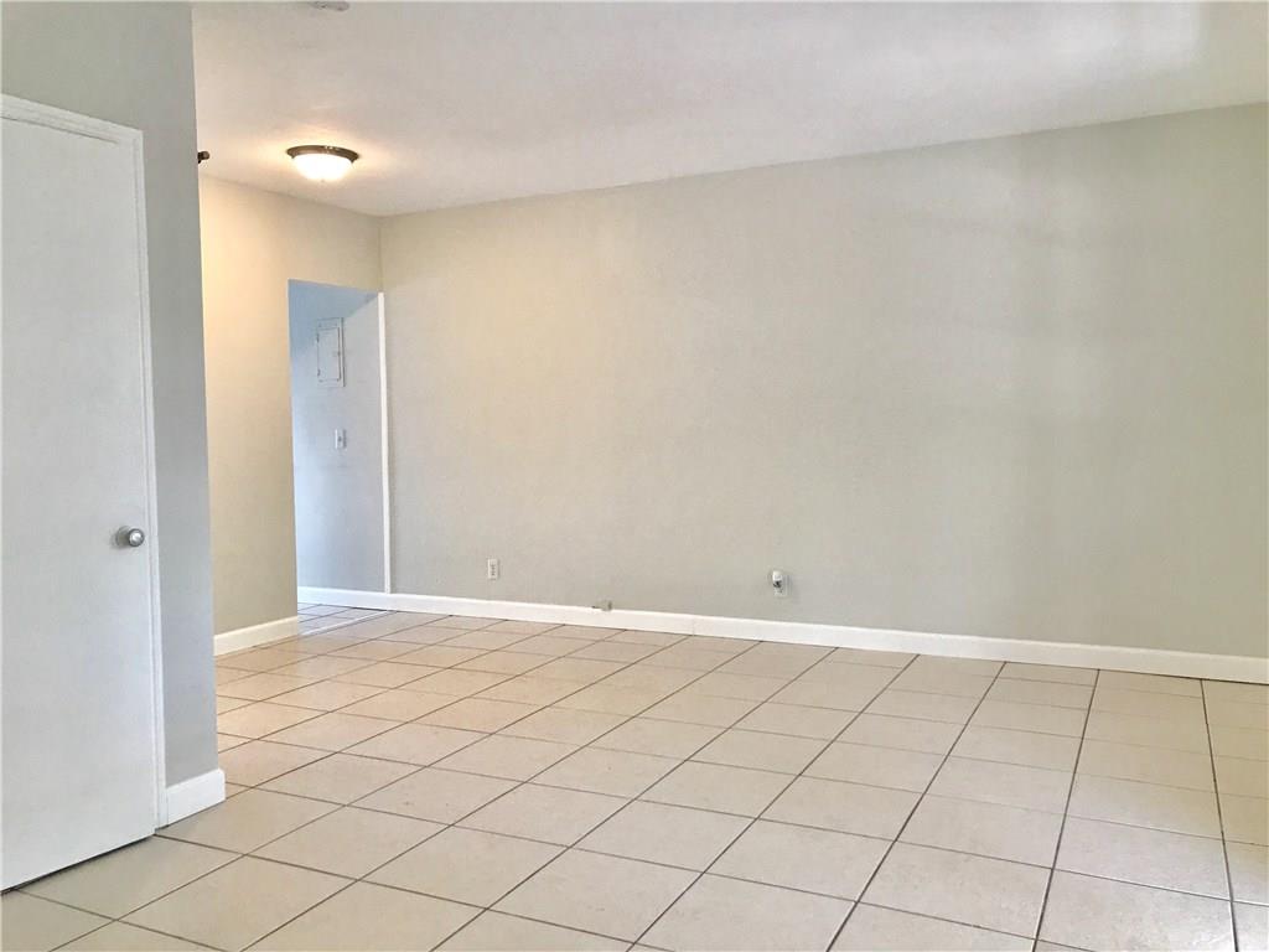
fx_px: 1026
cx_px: 634
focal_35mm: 28
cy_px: 476
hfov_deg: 63.4
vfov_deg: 49.7
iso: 20
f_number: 1.8
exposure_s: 1/40
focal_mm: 3.99
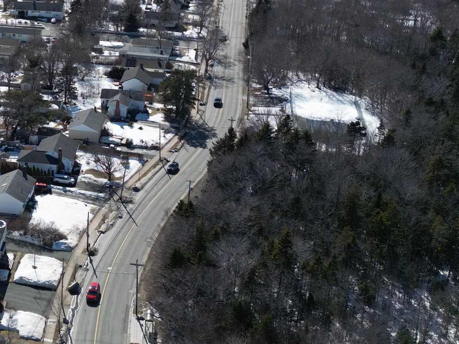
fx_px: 928
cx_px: -18
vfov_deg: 20.8
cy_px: 78
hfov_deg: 26.1
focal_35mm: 70
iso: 130
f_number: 1.7
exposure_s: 1/4000
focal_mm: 6.72
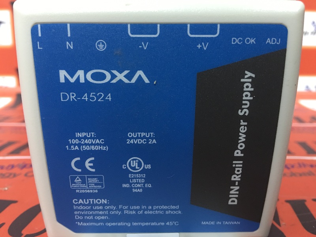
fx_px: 265
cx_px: 158
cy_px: 118
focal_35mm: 29
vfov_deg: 48.2
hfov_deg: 61.7
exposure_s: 1/4
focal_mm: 4.15
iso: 50
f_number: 2.2
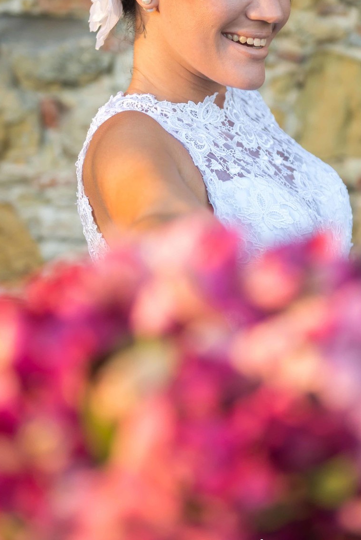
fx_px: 1232
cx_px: 228
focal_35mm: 82
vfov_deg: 24.6
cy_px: 167
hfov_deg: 16.6
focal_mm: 52
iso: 200
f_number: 2.8
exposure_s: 1/200
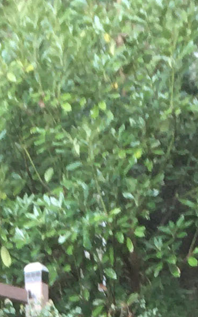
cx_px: -118
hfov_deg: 6.2
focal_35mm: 208
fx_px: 1798
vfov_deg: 8.6
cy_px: 907
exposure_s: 1/60
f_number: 2.2
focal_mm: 4.15
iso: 32
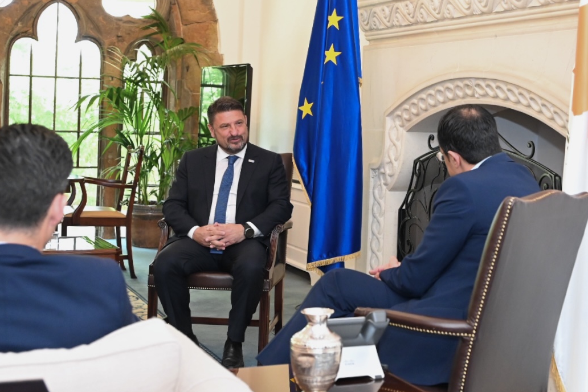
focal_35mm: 43
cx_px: 305
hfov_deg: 45.4
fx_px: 702
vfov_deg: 31.2
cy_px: 206
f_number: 4
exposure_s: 1/160
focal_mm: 39
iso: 5000
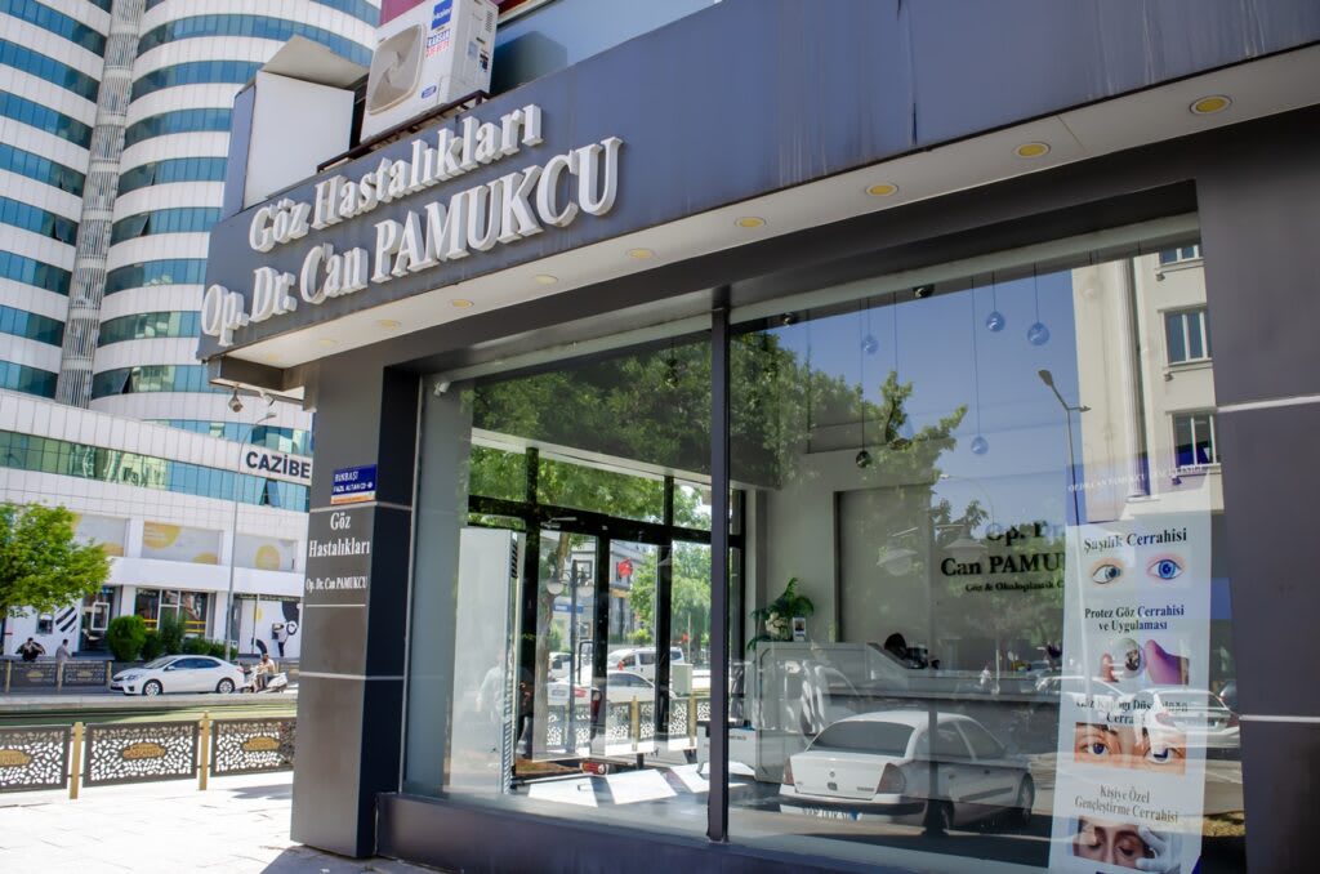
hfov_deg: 67.5
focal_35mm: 27
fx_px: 988
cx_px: 660
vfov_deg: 47.7
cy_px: 437
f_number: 8
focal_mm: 18
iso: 200
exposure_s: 1/200
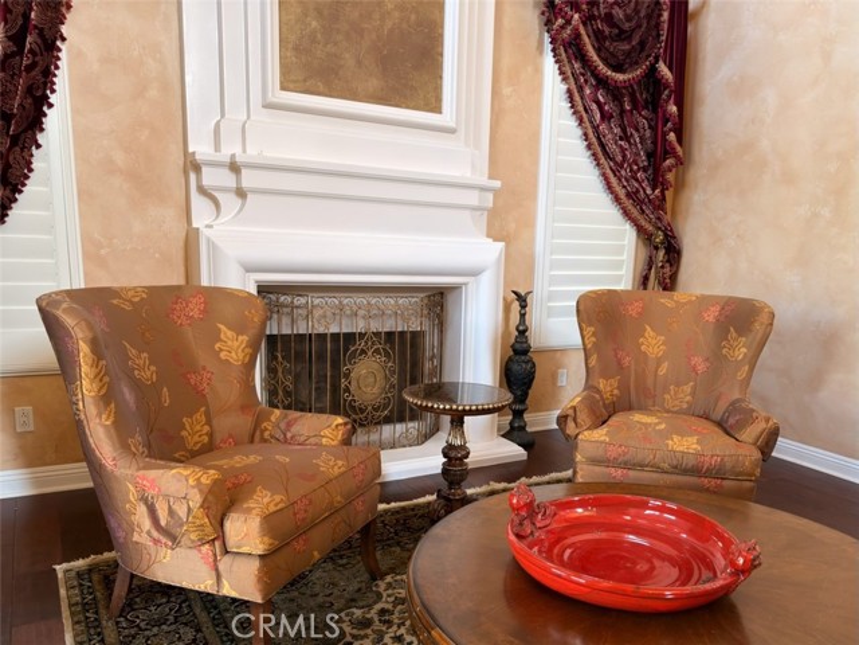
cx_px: 430
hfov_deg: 71.6
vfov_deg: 56.8
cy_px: 322
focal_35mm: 24
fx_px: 596
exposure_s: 1/60
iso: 200
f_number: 1.78
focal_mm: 6.76
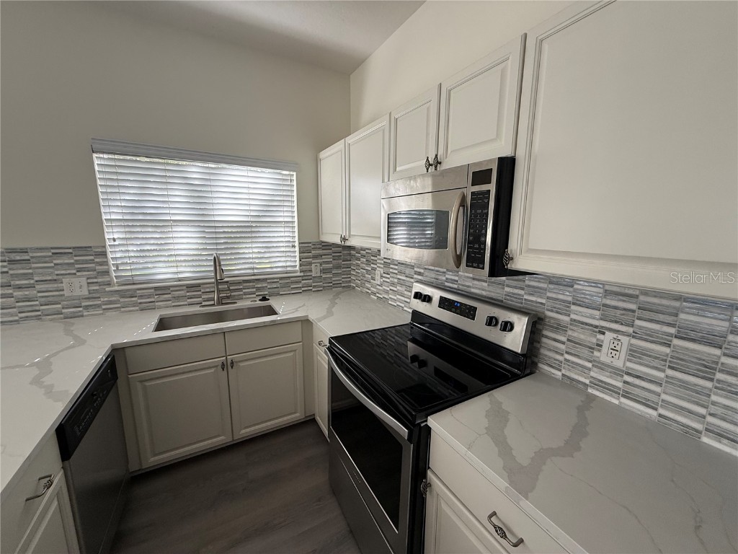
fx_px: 298
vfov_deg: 85.7
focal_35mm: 14
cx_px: 369
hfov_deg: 102.1
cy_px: 277
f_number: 2.2
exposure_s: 1/99
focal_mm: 2.22
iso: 125
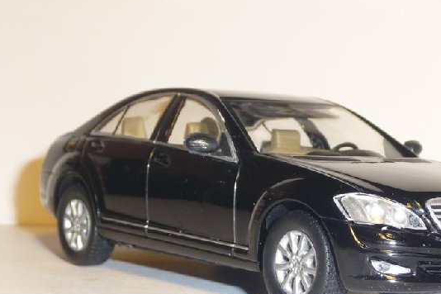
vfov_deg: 14.3
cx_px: 326
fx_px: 1164
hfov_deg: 21.3
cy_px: 237
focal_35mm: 95
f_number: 4.1
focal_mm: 7.6
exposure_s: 1/30
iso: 100
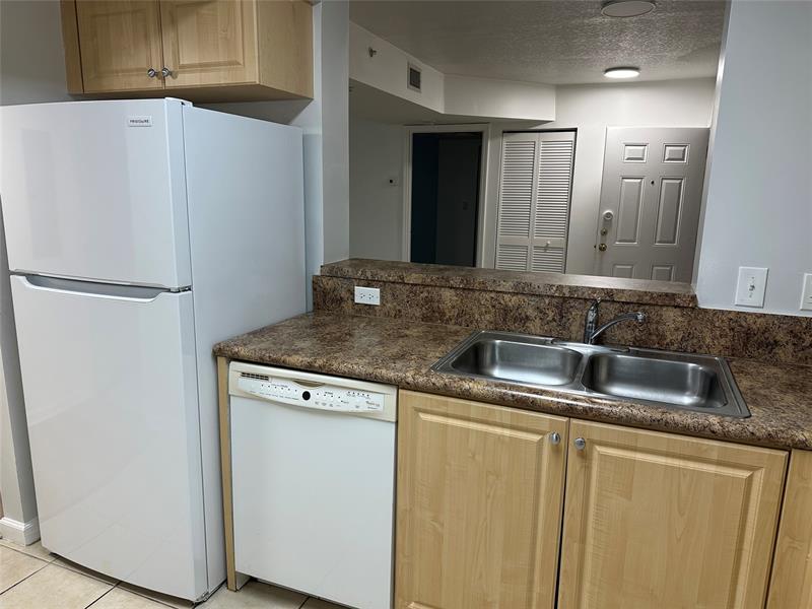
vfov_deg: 56.8
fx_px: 563
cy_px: 304
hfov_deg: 71.6
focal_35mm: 24
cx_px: 406
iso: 125
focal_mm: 6.86
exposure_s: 1/120
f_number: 1.78
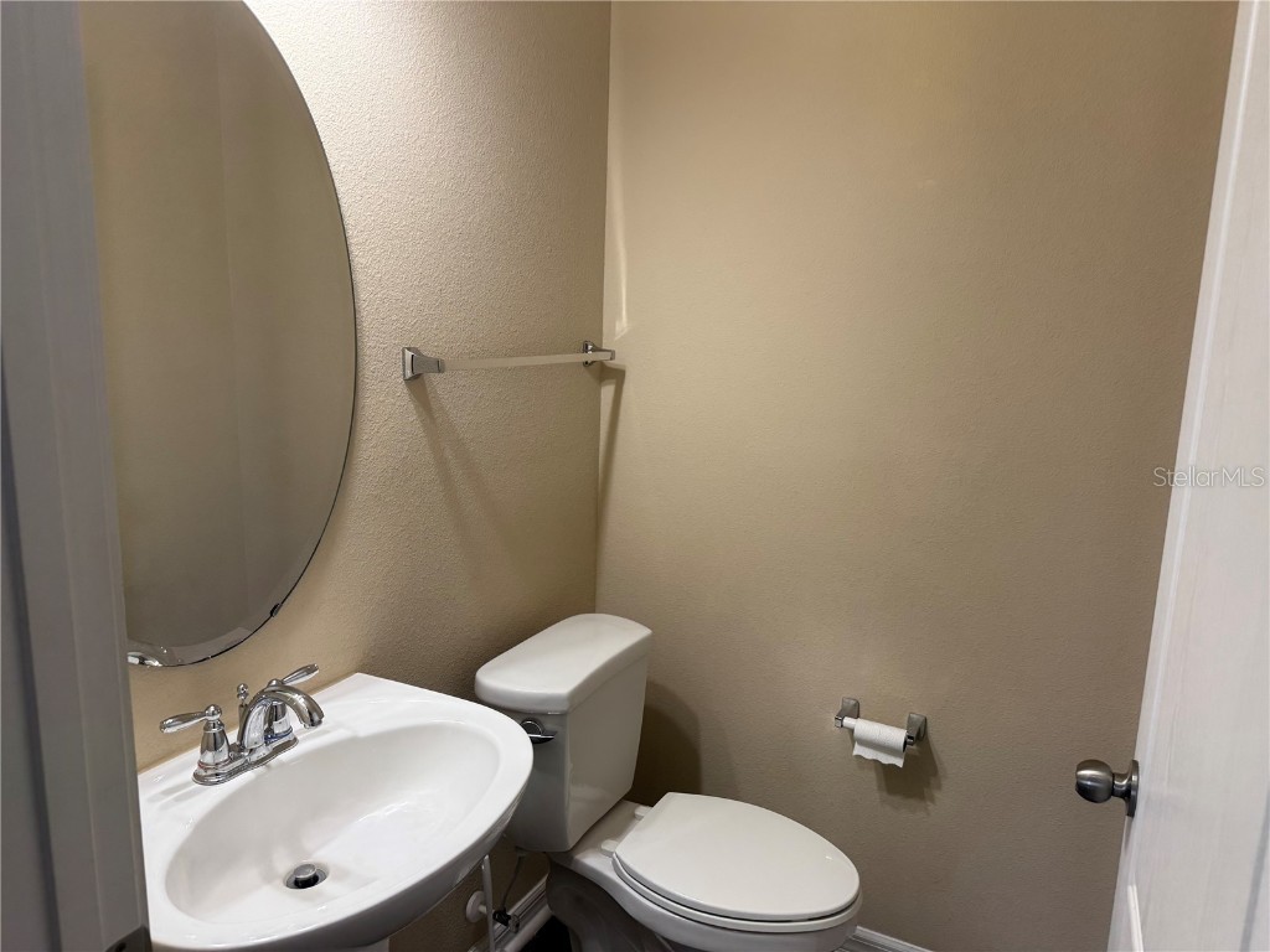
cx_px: 635
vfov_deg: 56.8
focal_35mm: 24
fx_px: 881
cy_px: 476
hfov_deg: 71.6
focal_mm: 6.76
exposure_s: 1/120
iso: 160
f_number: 1.78
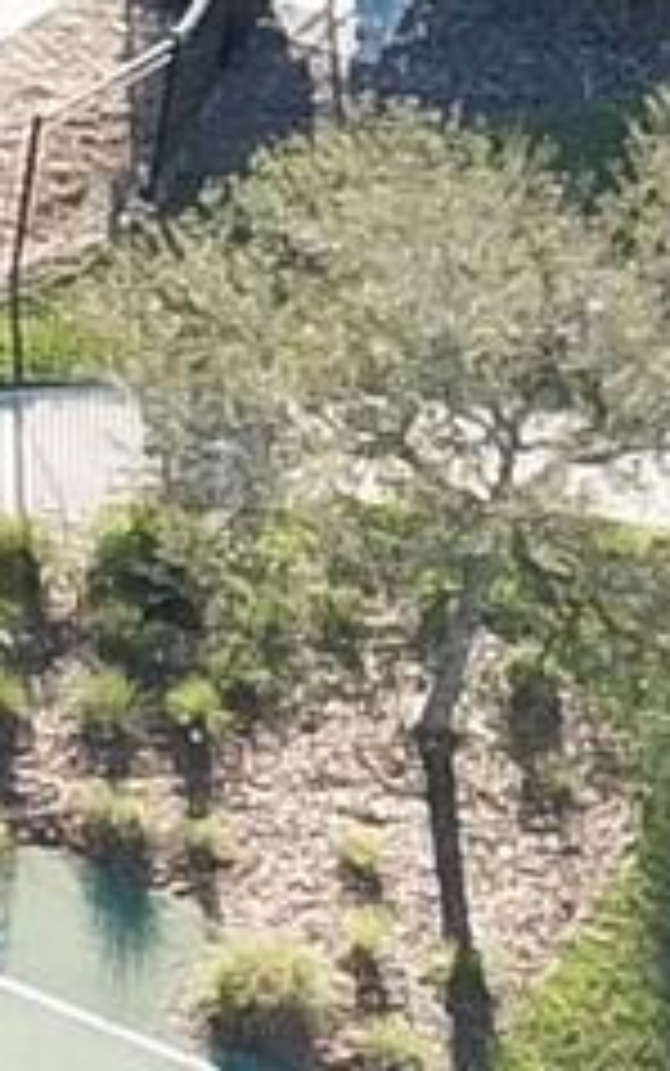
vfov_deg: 11.1
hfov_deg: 6.7
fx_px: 5398
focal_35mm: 185
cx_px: -1039
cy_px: -297
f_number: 2.2
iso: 100
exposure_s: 1/317
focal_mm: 4.73
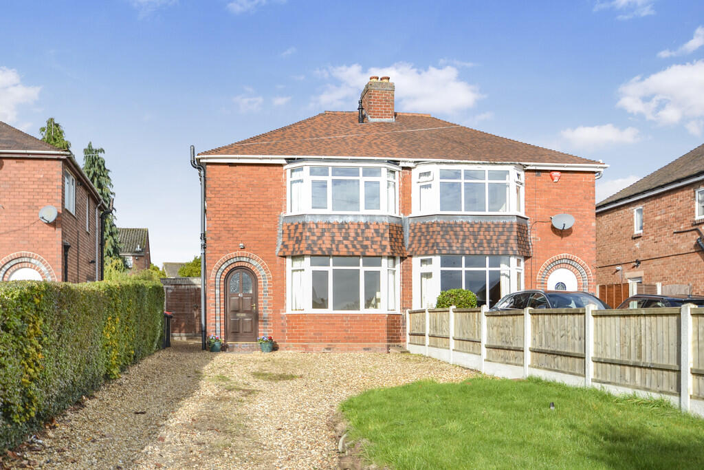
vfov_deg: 41.7
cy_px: 235
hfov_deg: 59.5
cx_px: 352
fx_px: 616
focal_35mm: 32
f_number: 7.1
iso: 100
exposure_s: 1/200
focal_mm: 21
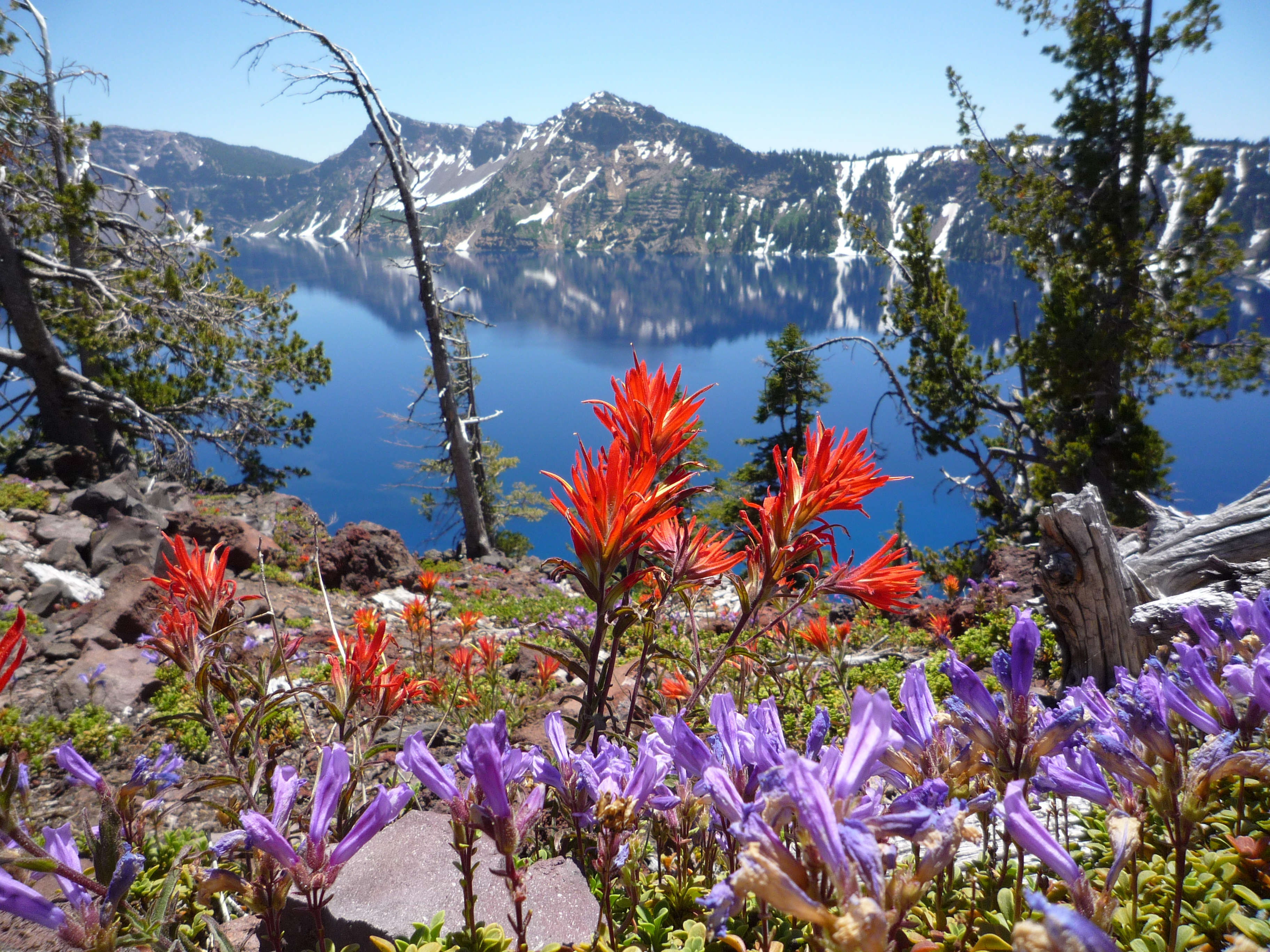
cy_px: 476
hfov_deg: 69.4
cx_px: 635
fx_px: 917
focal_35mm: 25
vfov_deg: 54.9
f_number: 4
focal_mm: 4.4
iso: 100
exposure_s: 1/640
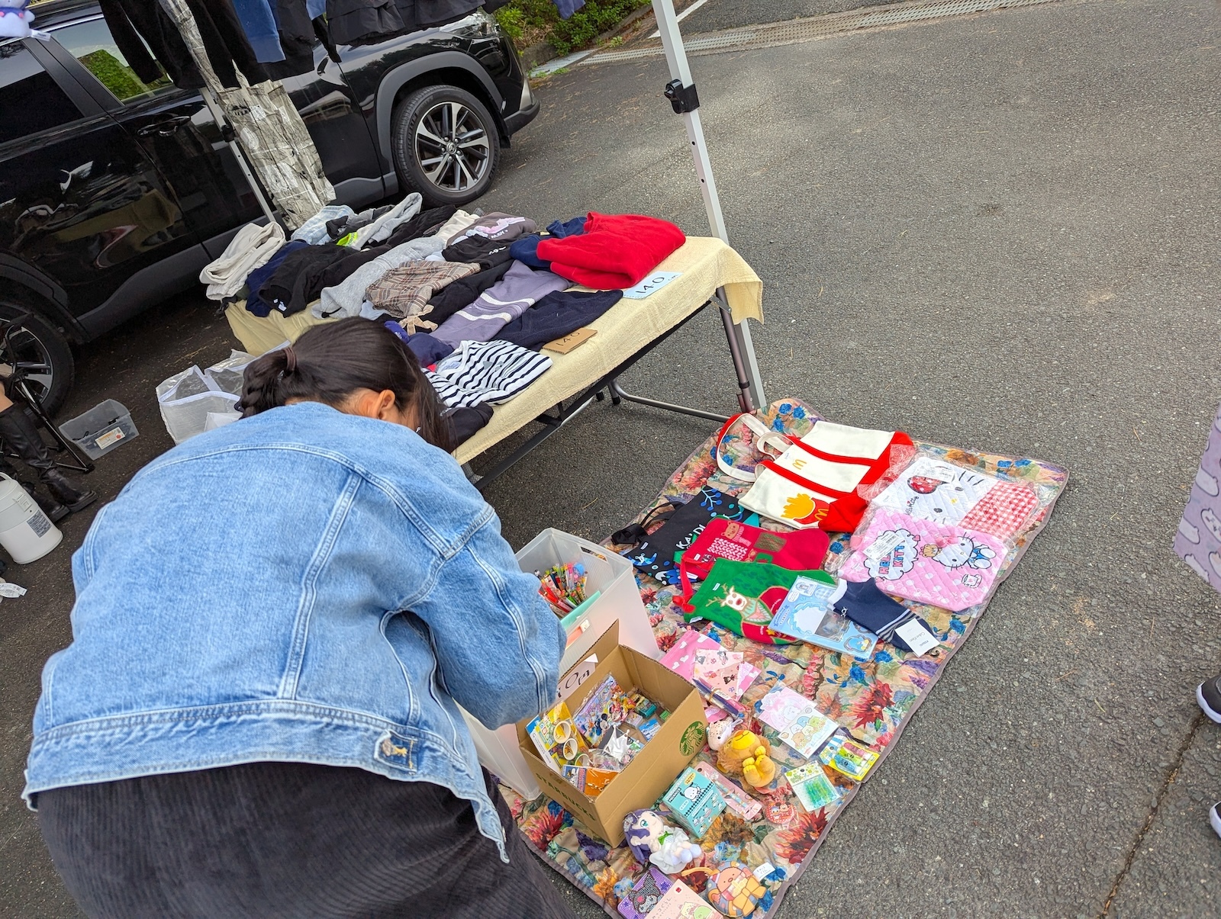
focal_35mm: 24
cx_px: 610
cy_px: 460
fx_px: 848
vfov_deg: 56.9
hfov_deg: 71.5
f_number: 1.85
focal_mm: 6.81
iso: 45
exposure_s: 1/515
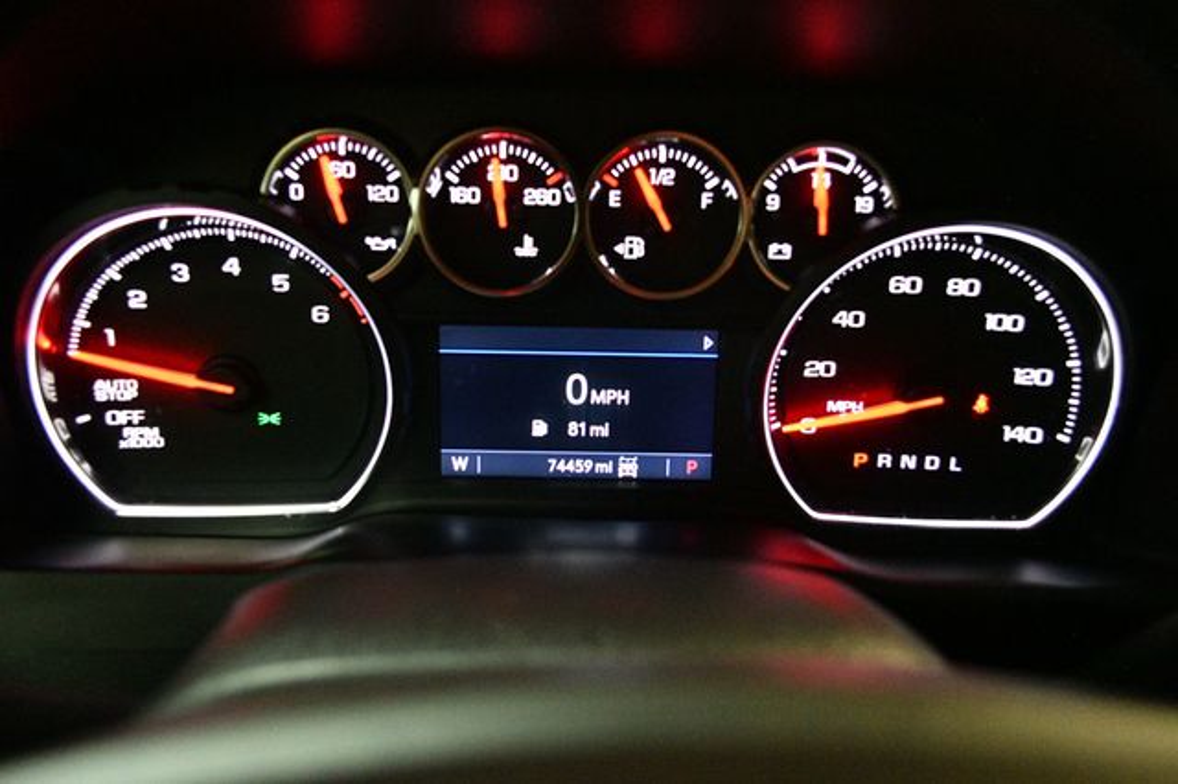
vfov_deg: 47.9
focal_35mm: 27
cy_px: 392
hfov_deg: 67.4
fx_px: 883
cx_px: 589
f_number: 3.5
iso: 5600
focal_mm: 18
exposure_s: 1/60
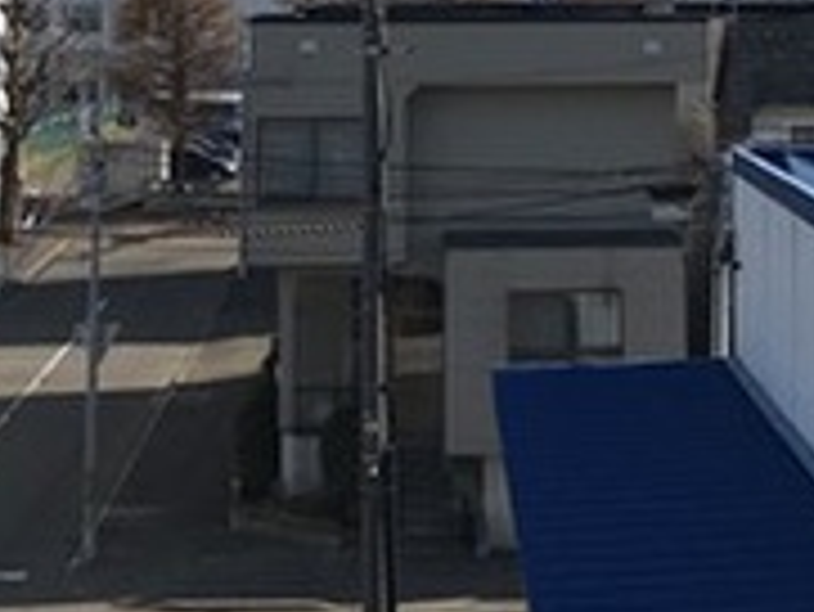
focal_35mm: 108
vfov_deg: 13.5
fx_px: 2541
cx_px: 535
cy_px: -61
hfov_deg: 18.2
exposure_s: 1/2994
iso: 20
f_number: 1.8
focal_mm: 3.99
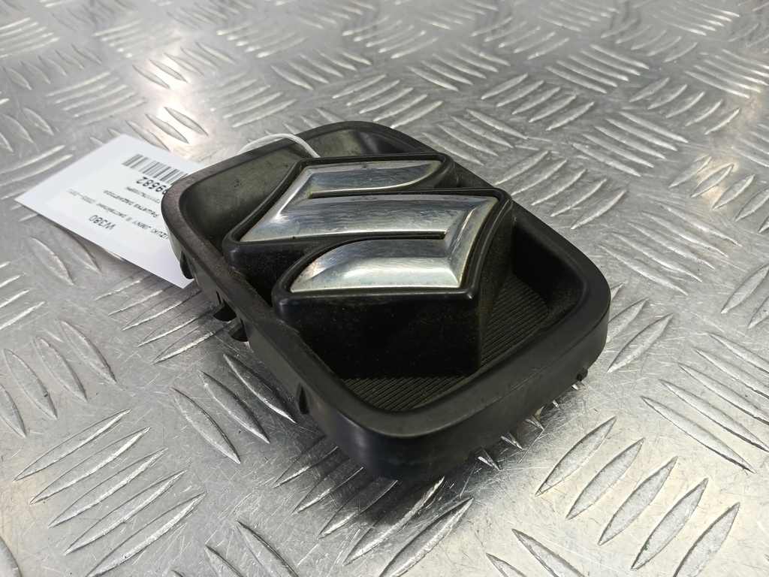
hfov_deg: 73.9
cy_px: 288
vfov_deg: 58.9
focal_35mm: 23
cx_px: 384
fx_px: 511
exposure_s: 1/50
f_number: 1.6
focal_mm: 4.11
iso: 157
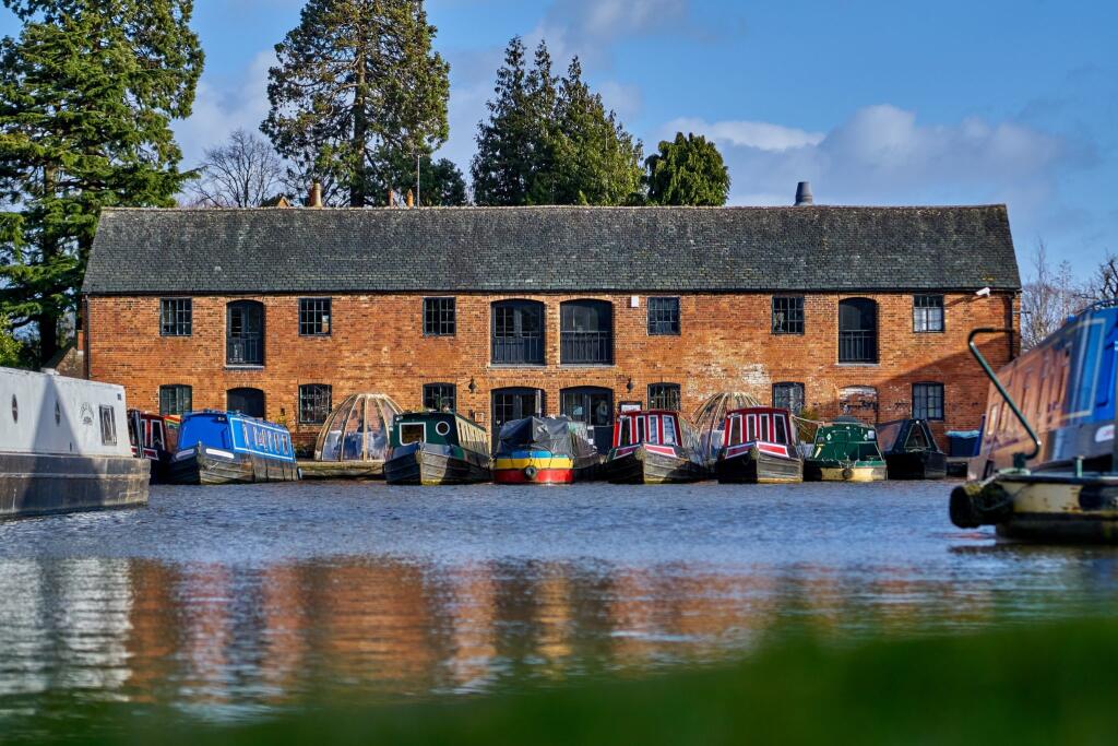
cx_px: 559
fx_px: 3261
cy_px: 373
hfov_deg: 19.5
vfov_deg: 13.0
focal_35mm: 105
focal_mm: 70
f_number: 2.8
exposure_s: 1/2500
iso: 200
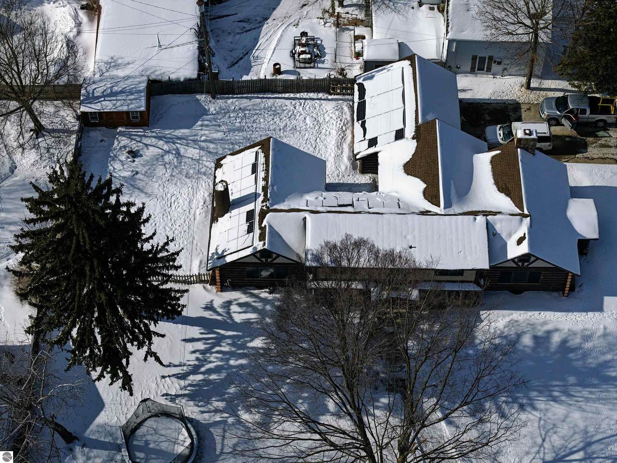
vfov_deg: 21.0
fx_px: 1248
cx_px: 308
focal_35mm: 70
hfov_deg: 27.8
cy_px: 232
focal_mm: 19.35
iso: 140
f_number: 2.8
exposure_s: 1/8000
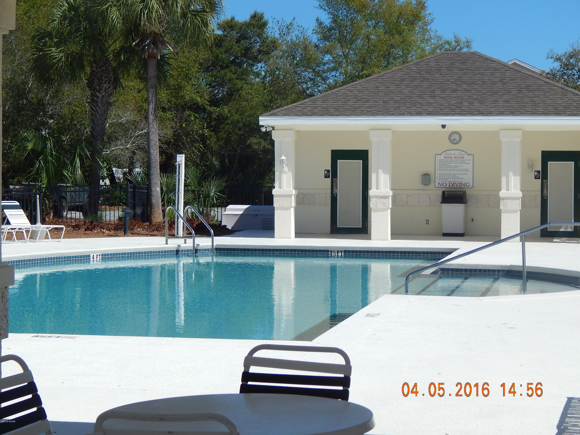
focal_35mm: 86
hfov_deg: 22.8
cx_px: 290
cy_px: 218
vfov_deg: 17.2
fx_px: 1441
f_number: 8.6
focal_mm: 15.3
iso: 125
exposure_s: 1/400
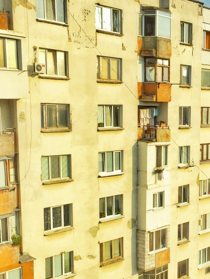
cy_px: 184
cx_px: 166
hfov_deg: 24.8
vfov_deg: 33.0
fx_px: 469
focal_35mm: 58
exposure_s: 1/2326
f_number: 2.2
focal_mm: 4.15
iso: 32
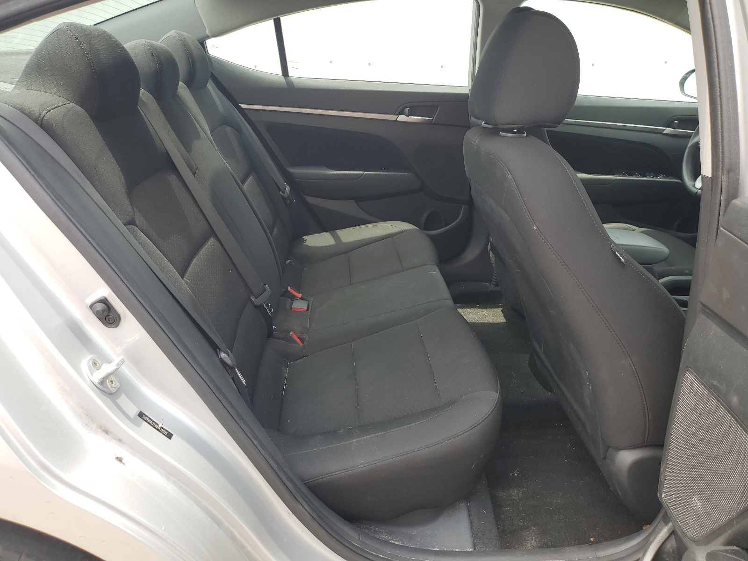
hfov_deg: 67.3
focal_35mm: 26
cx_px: 374
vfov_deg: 53.1
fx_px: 562
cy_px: 280
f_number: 1.5
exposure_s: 1/476
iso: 50
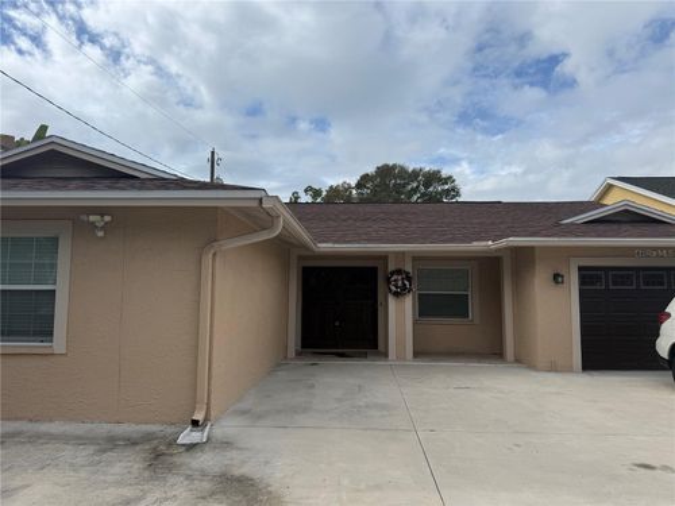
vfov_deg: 56.8
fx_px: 468
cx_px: 338
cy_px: 253
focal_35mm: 24
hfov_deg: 71.6
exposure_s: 1/6173
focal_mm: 6.76
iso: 80
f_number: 1.78
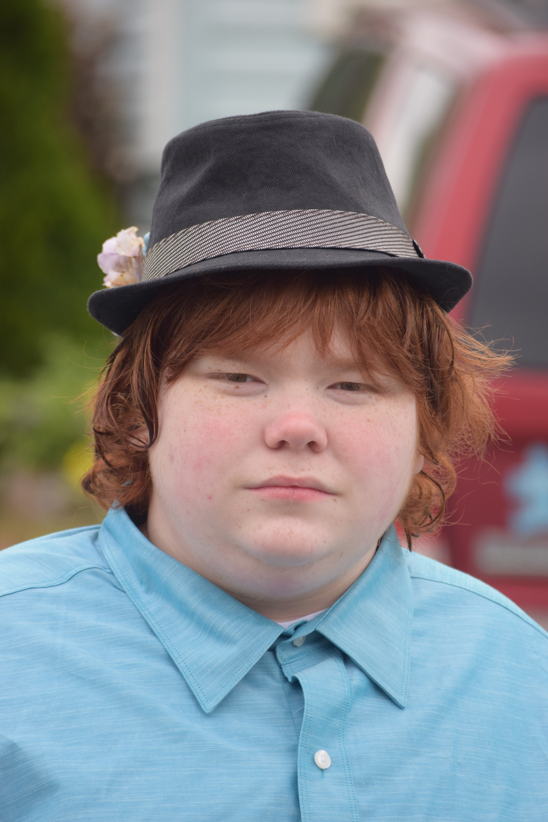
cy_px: 411
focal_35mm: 232
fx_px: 5308
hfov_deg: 5.9
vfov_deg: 8.9
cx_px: 274
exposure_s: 1/250
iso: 720
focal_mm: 155
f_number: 5
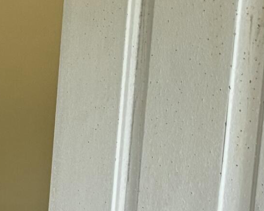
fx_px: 1000
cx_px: -332
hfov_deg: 12.4
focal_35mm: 128
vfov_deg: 11.6
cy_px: 293
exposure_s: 1/121
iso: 200
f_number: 1.78
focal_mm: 6.76
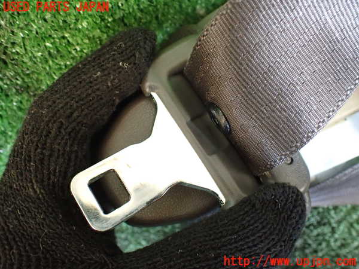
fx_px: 311
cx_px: 180
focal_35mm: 30
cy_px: 134
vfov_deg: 46.8
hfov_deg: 60.0
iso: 800
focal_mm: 5.4
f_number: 2.3
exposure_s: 1/60
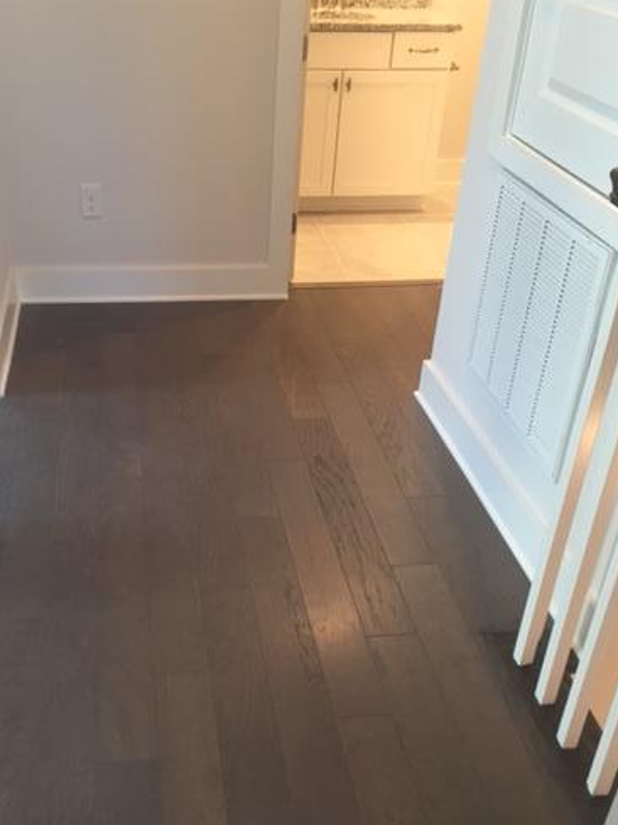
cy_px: 511
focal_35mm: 38
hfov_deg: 37.5
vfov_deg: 48.6
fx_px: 905
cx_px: 230
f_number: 2.2
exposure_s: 1/33
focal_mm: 4.15
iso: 100
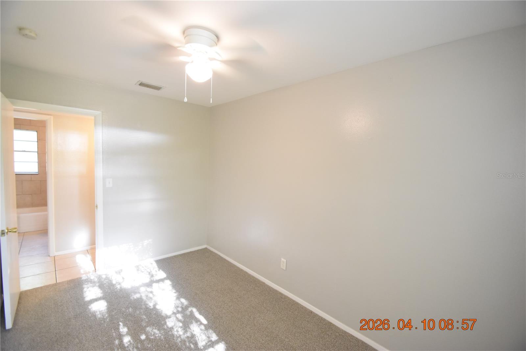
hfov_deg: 100.4
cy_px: 176
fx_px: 219
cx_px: 263
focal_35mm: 15
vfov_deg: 77.3
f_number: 3.5
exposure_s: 1/60
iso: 1800
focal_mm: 10
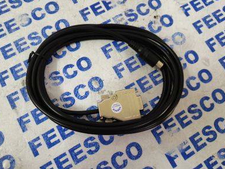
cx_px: 109
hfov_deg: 65.3
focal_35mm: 27
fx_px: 176
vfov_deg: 51.4
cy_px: 82
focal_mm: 5.58
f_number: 1.8
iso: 640
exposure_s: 1/33.3
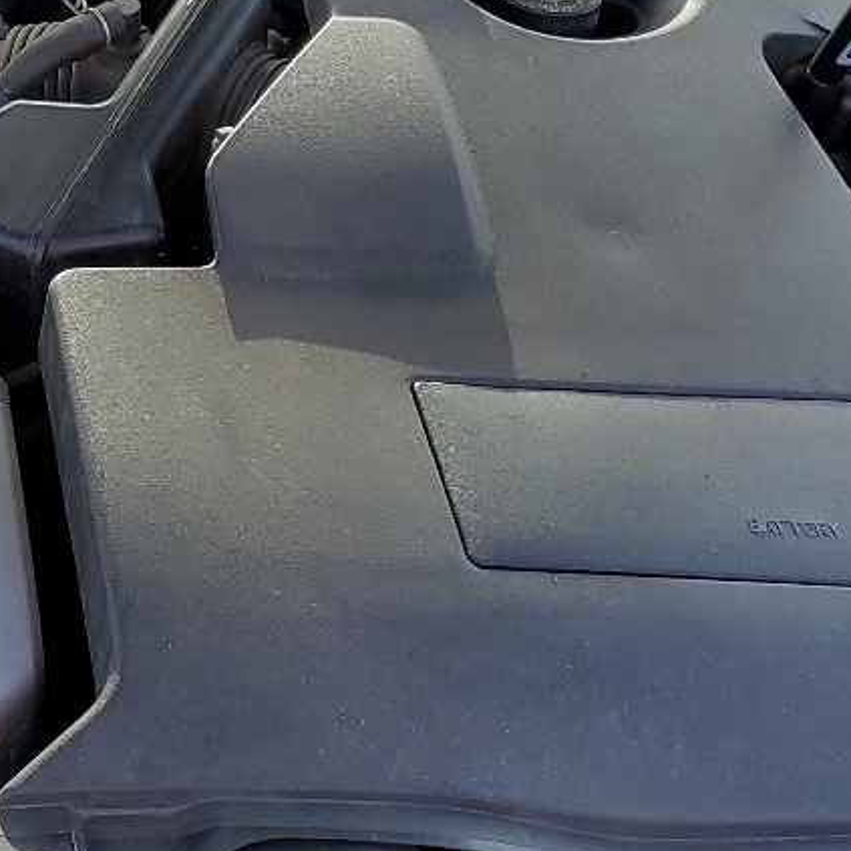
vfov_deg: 19.8
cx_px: -280
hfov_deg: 18.5
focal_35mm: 87
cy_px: 249
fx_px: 2420
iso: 50
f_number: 1.5
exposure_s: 1/625
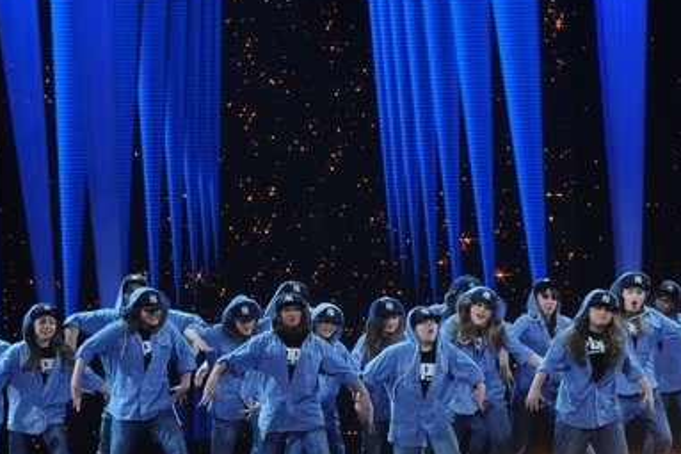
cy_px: 354
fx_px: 4103
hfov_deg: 9.5
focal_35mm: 217
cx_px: 443
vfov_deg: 6.3
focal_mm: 130
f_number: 4
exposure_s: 1/320
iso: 3200
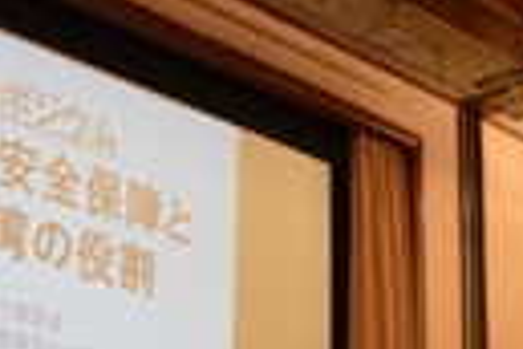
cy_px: 369
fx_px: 1278
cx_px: -59
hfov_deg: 21.8
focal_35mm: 88
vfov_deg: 15.2
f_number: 3.5
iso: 560
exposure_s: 1/60
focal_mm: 18
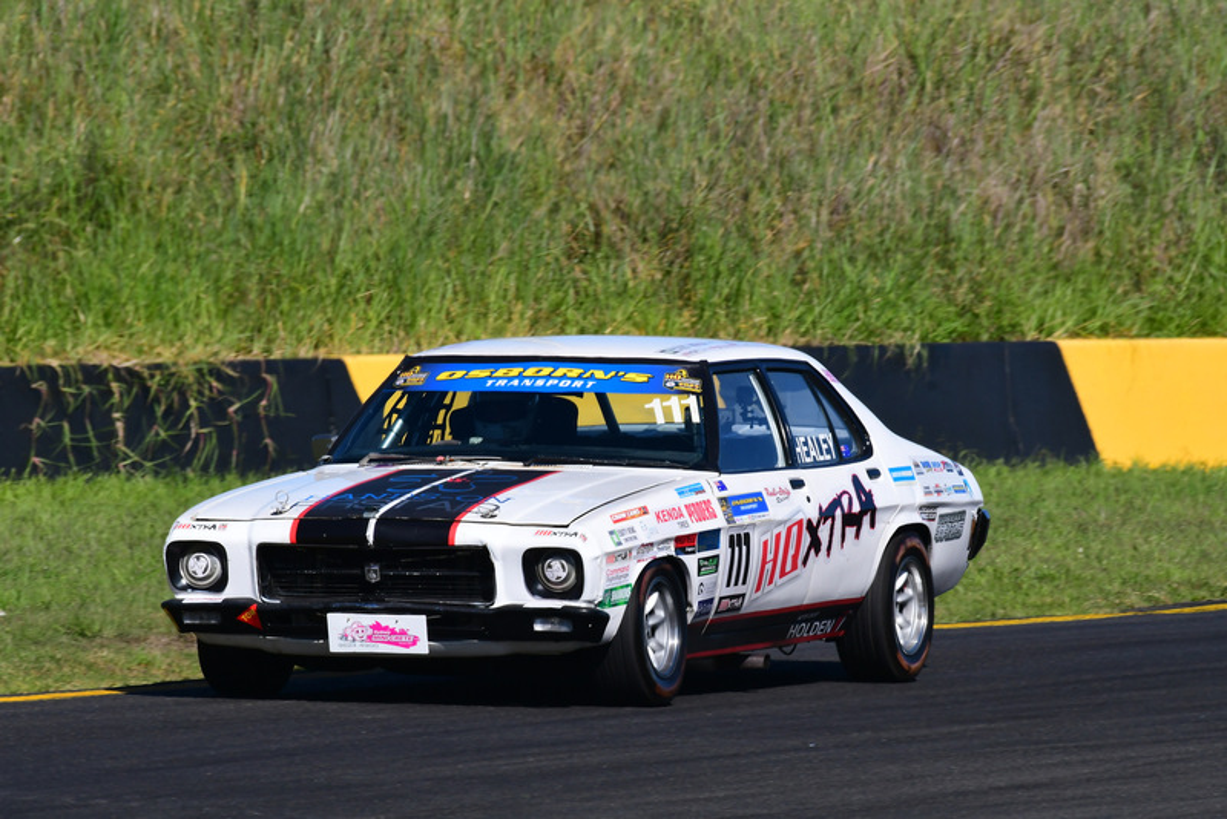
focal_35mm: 750
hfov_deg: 2.7
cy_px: 410
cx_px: 614
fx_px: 25570
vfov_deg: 1.8
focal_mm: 500
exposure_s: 1/640
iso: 400
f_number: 13
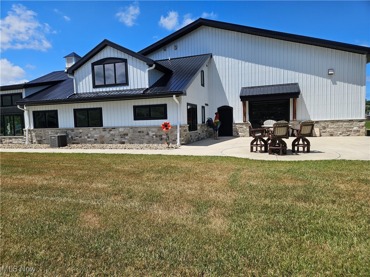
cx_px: 185
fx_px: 246
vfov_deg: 58.9
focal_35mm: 23
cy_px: 138
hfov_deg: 73.9
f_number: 1.8
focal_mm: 5.4
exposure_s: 1/2259
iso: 25
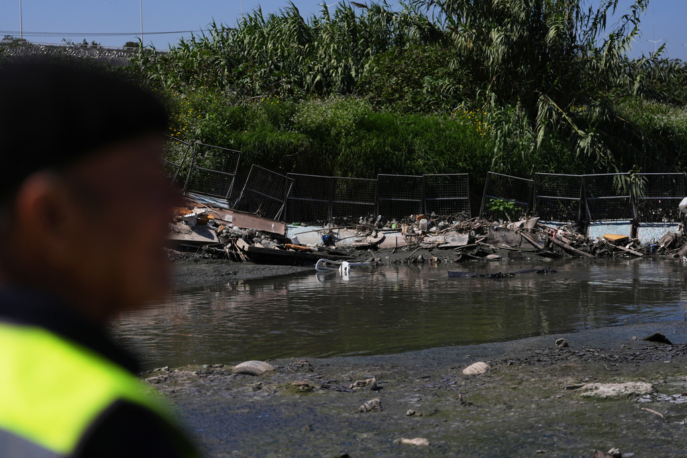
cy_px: 229
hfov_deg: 28.9
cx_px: 344
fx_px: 1335
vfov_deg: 19.4
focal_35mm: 70
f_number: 2.8
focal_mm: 70
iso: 250
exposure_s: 1/20000
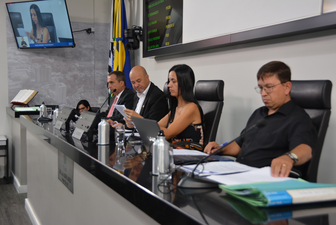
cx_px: 168
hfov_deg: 41.1
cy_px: 112
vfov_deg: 28.1
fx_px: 448
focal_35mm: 48
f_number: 4
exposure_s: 1/60
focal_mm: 32
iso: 400
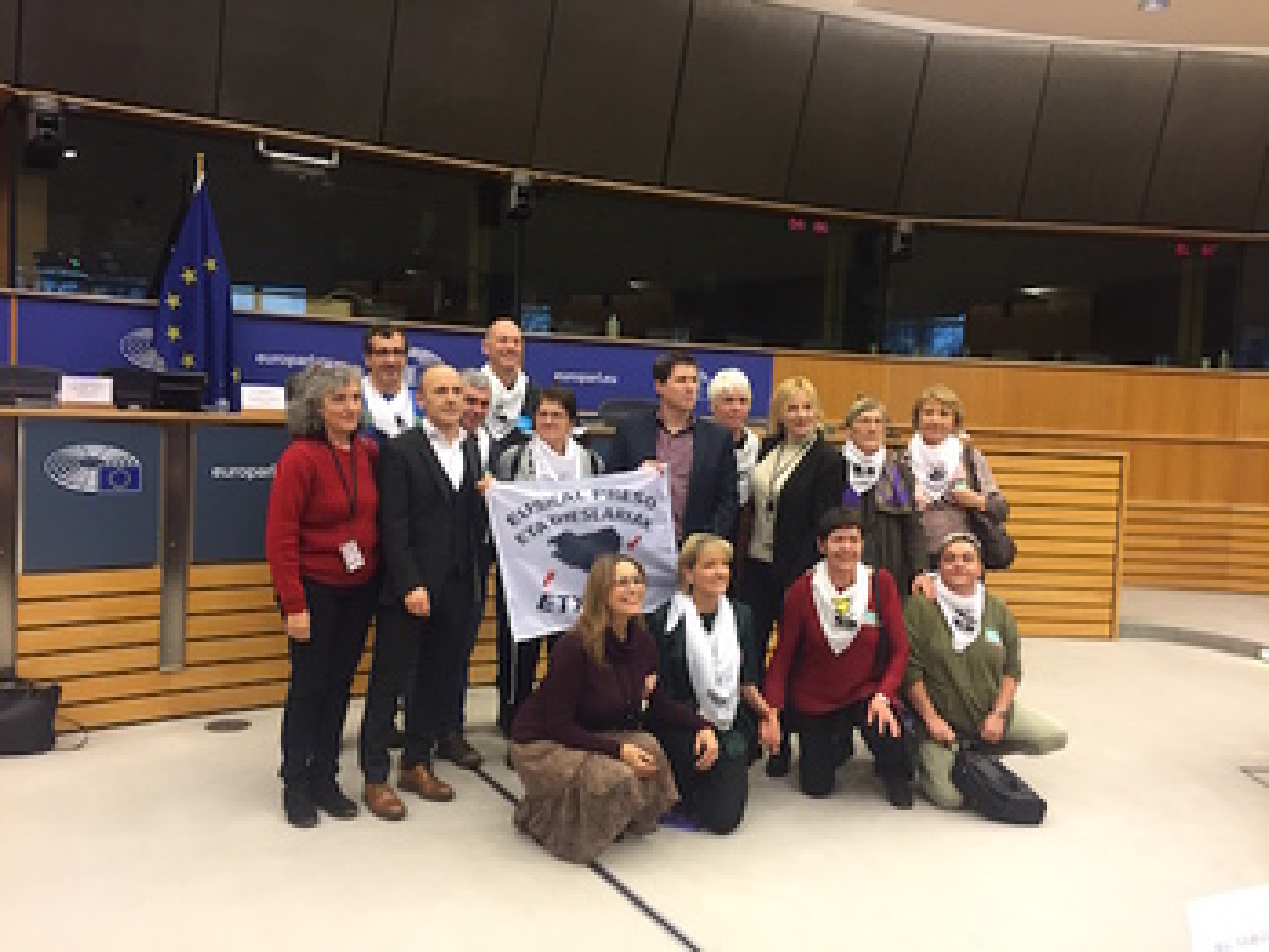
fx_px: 1063
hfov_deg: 61.7
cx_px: 634
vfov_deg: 48.2
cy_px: 476
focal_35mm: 29
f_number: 2.2
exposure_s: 1/33
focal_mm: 4.15
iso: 64
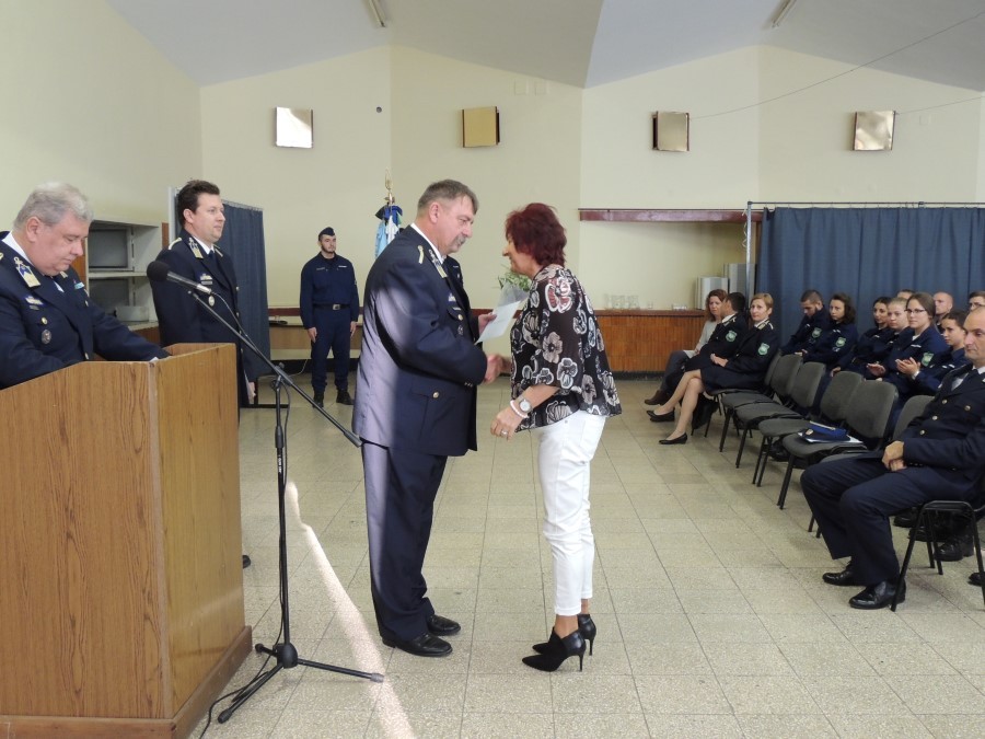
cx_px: 492
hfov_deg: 55.4
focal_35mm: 33
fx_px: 939
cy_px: 370
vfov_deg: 42.9
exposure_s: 1/25
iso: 400
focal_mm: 5.8
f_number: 3.2
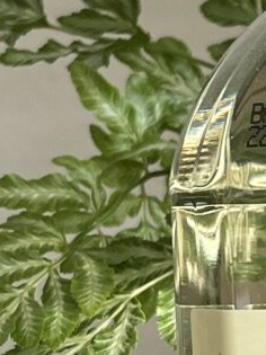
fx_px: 1733
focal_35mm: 169
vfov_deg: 11.5
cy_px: 394
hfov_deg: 8.5
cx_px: 443
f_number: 1.6
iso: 100
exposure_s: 1/122
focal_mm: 5.1
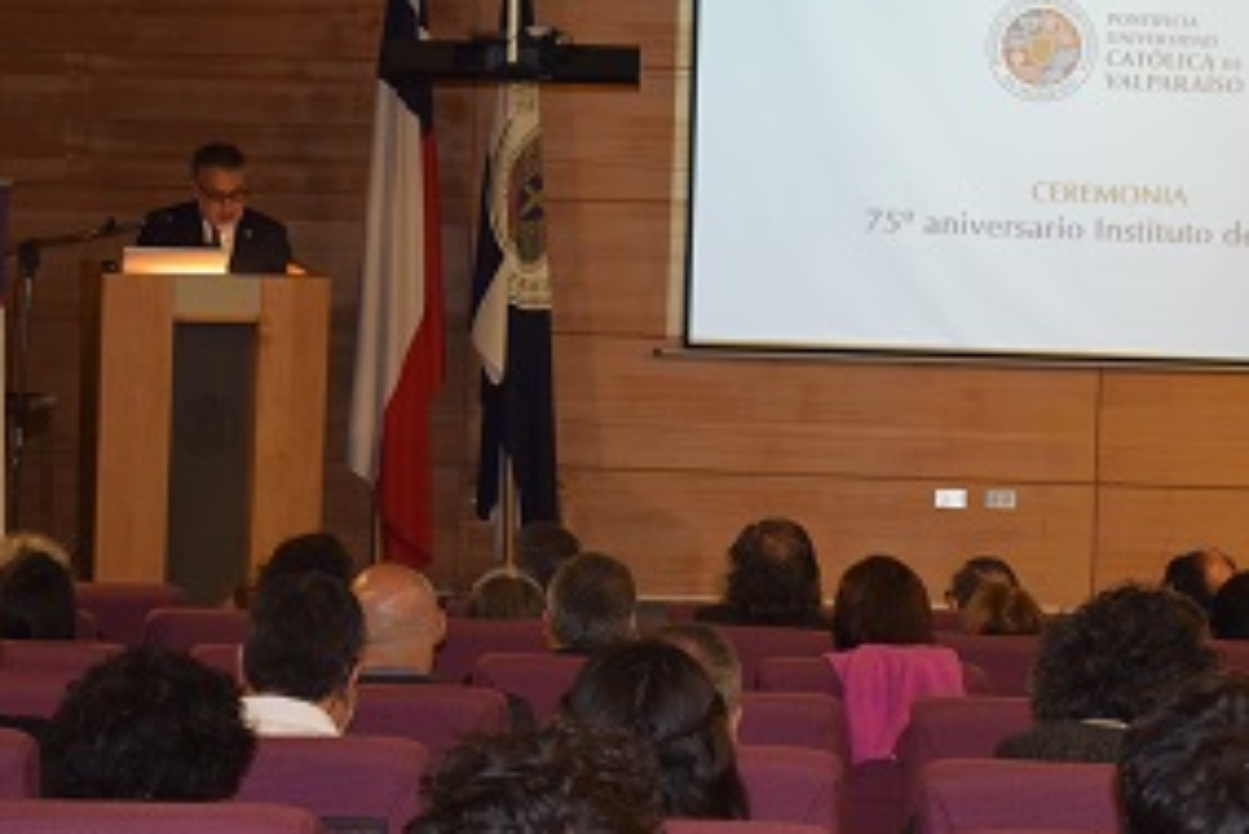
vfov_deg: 12.7
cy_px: 311
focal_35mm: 108
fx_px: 3749
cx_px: 757
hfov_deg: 18.9
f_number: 5.3
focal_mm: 48
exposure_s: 1/60
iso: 1600
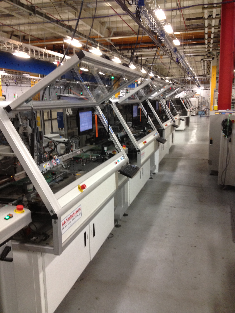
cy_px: 156
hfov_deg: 40.7
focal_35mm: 35
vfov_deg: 52.6
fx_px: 317
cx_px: 118
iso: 125
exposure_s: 1/20
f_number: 2.4
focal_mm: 4.28
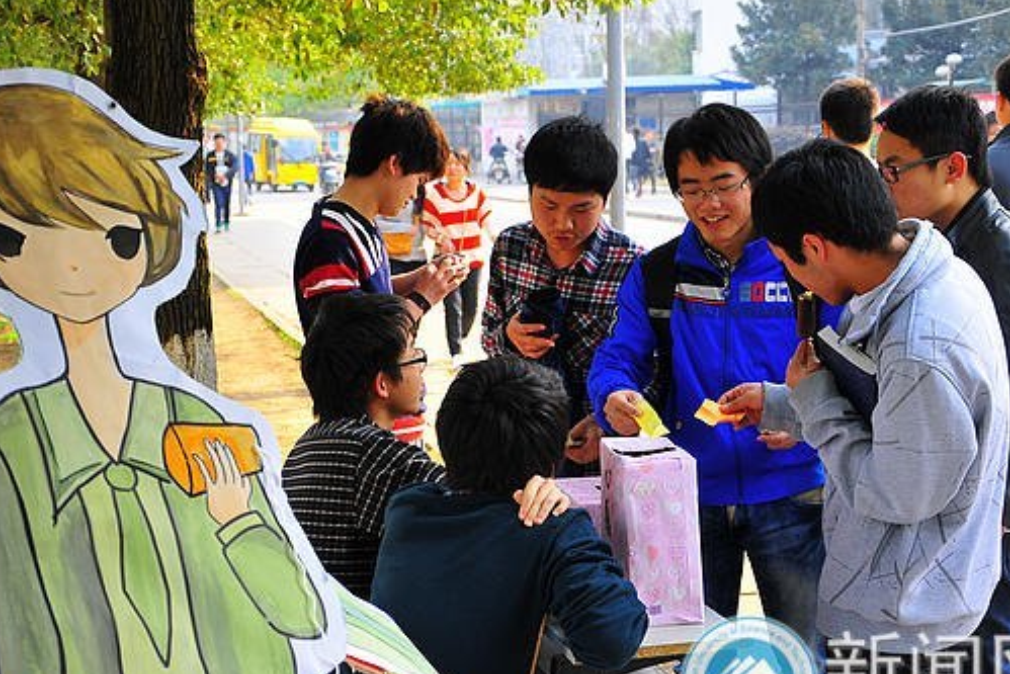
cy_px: 360
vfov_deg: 18.9
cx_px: 468
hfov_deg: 28.1
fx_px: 2020
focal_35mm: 72
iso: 200
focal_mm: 40
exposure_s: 1/125
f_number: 4.5
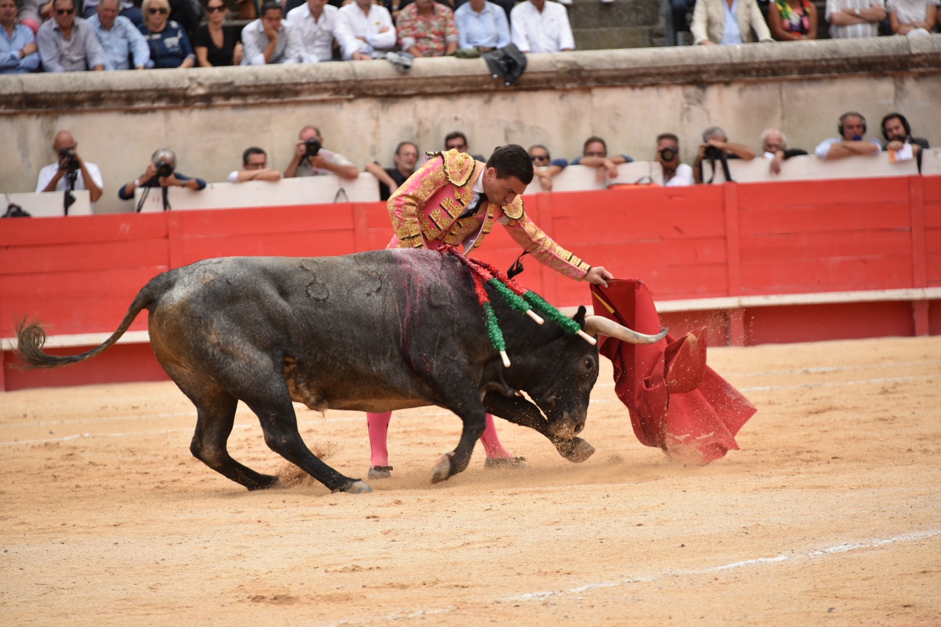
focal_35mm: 230
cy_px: 314
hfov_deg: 9.0
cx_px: 470
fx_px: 6011
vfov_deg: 6.0
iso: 1000
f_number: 5.6
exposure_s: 1/640
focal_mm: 230
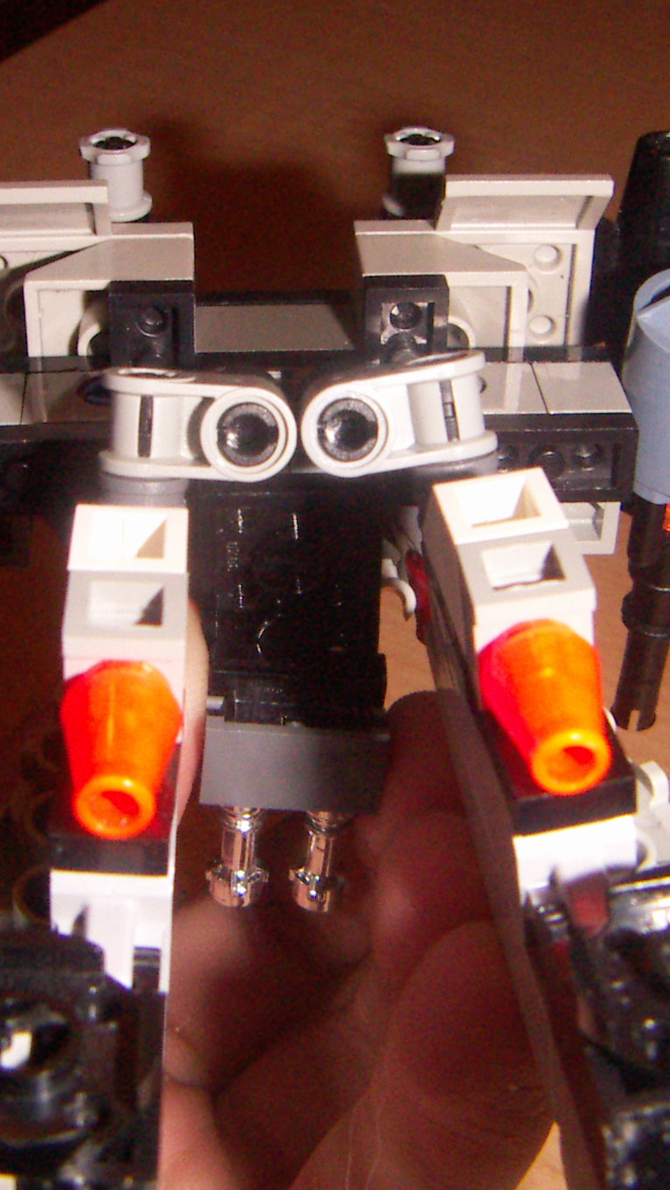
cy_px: 649
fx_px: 1863
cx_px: 322
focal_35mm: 59
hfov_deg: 20.4
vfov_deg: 35.4
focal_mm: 4.7
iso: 200
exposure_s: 1/50
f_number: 6.7
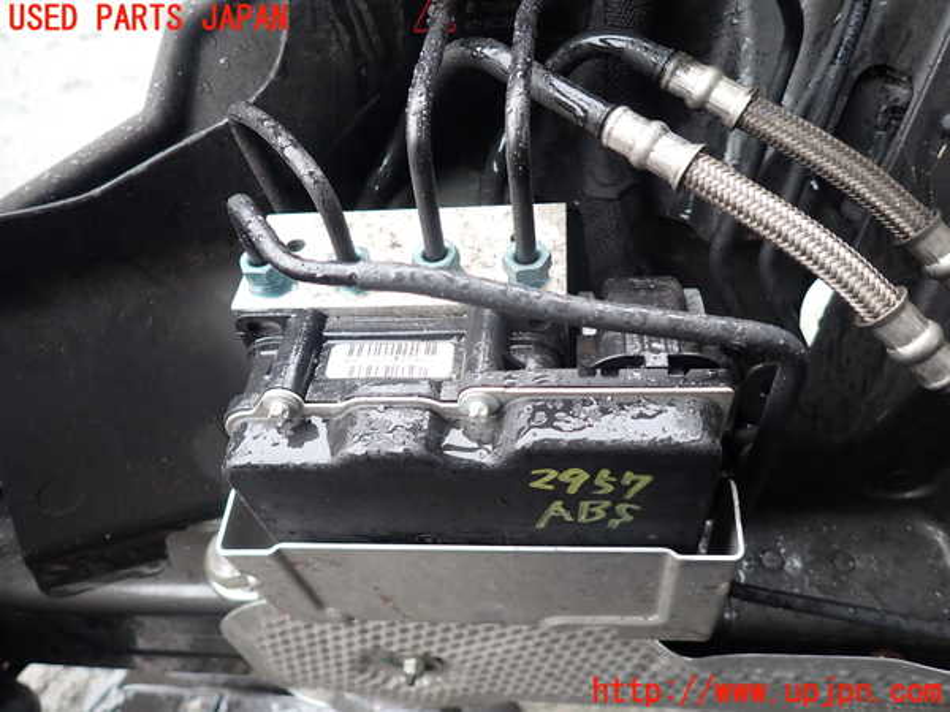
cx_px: 475
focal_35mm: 25
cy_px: 356
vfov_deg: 54.9
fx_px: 686
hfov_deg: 69.4
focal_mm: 4.5
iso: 200
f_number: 2
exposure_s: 1/60
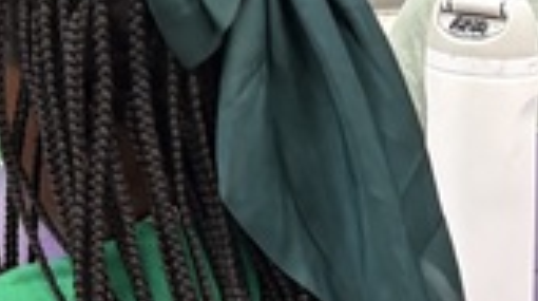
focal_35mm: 171
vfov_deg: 6.7
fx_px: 2436
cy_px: -459
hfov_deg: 12.4
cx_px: -6
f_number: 1.6
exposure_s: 1/60
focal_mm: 5.96
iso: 160
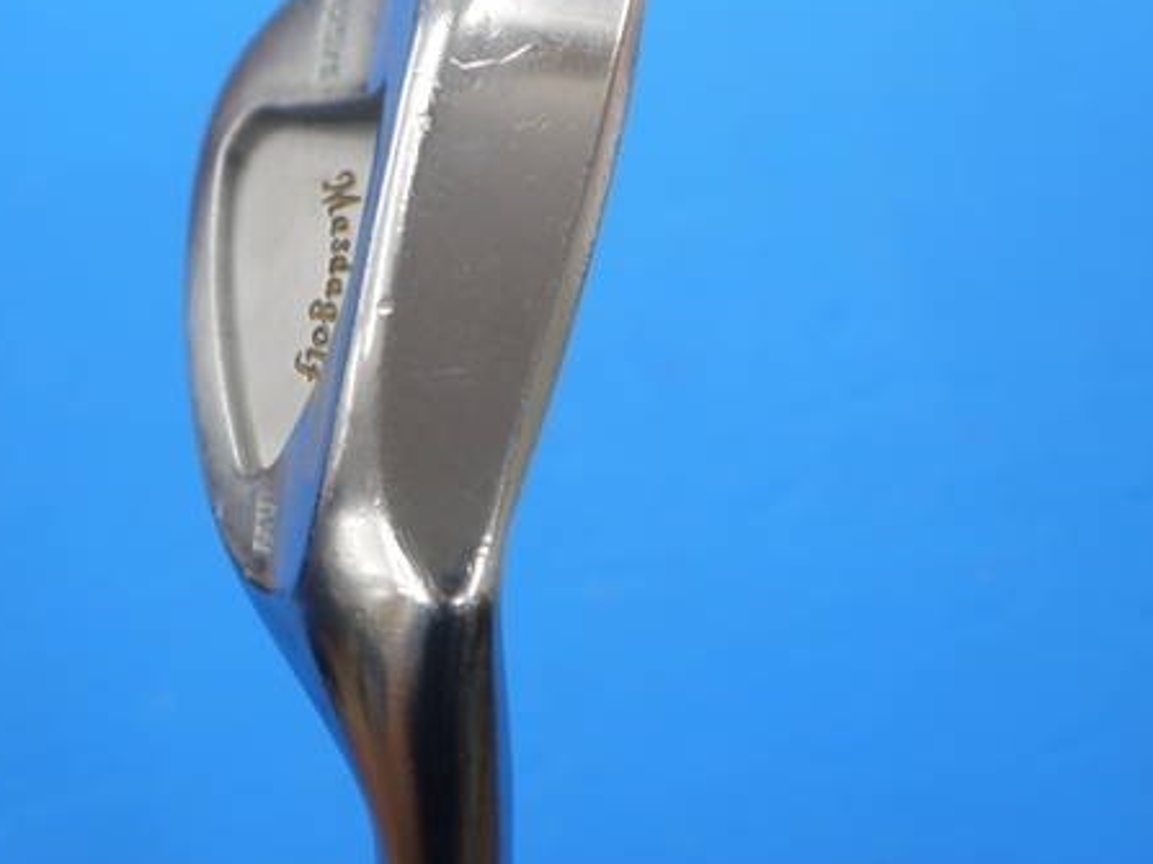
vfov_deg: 17.7
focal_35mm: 83
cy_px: 279
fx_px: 2764
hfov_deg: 23.5
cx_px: 418
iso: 250
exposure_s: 1/60
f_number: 4.9
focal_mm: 29
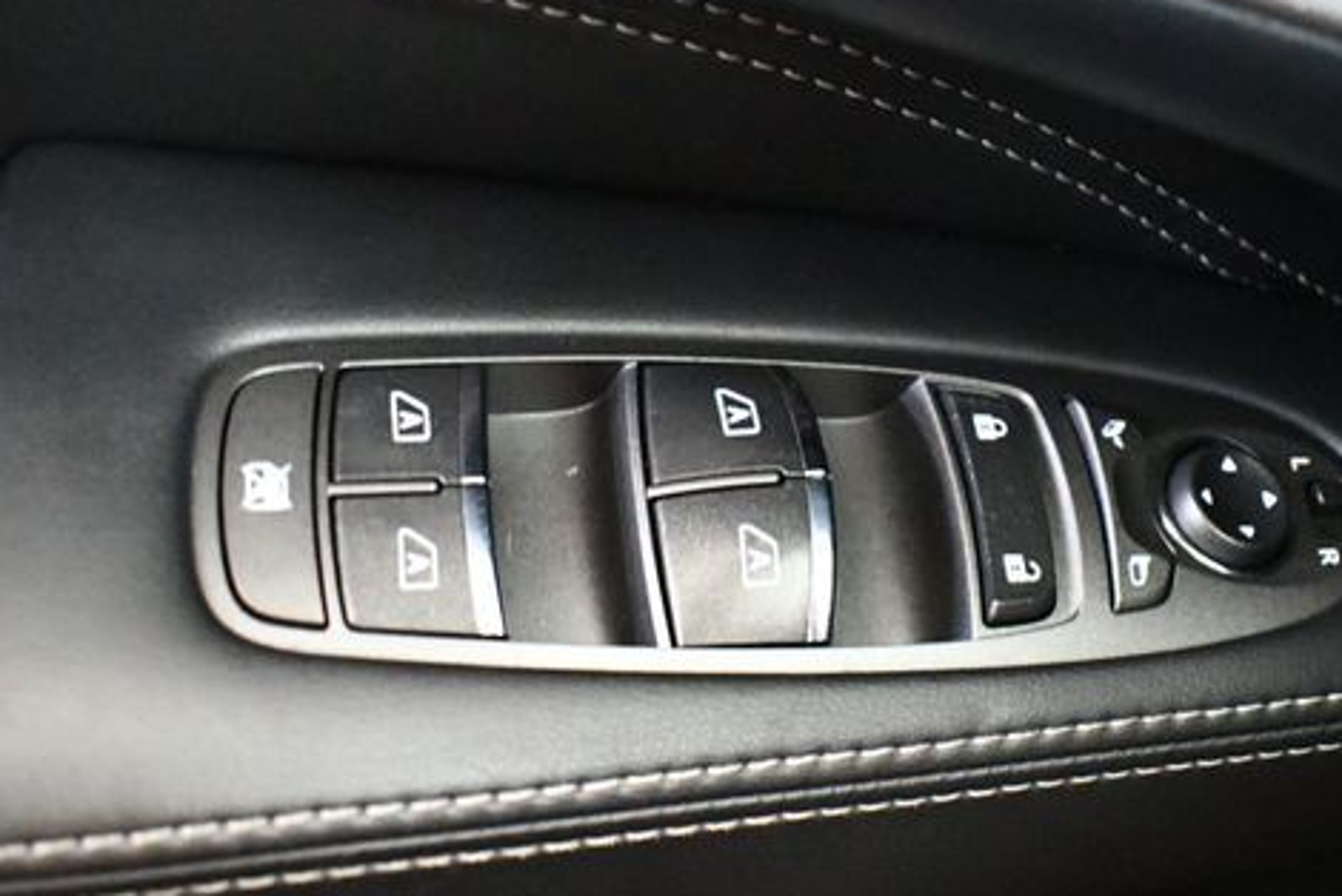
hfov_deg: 40.0
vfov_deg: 27.6
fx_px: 1828
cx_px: 845
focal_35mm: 49
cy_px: 477
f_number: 3.5
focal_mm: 18
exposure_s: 1/40
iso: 12800
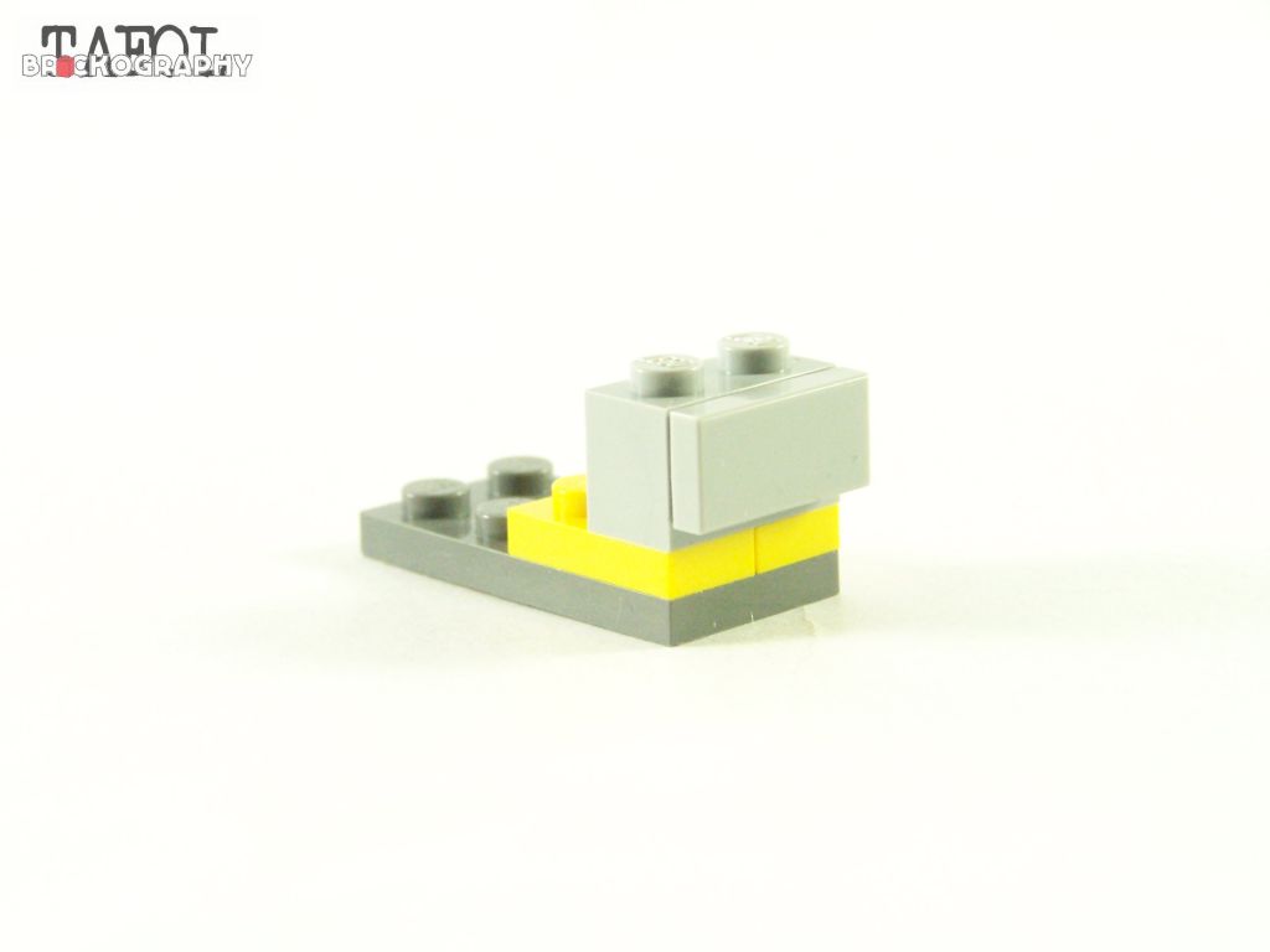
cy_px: 476
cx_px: 635
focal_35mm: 117
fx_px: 4293
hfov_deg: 16.8
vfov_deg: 12.7
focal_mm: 19.4
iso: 400
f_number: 3.6
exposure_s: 1/60
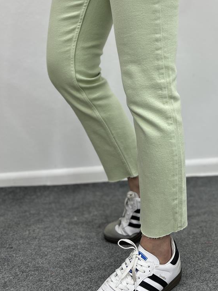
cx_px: 157
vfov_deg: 39.3
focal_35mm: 47
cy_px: 70
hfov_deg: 30.5
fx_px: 395
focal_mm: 5.7
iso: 40
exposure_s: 1/100
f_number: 1.5
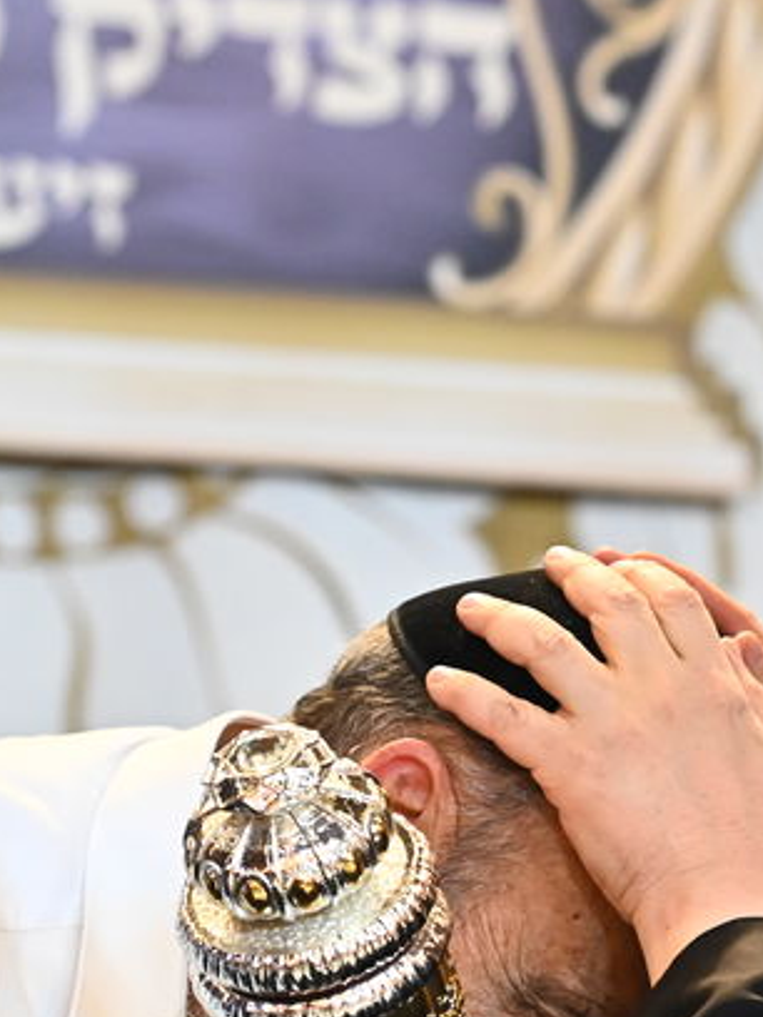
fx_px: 13078
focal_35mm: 445
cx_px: 895
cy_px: 674
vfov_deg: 4.5
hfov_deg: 3.3
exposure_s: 1/200
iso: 2500
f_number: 4
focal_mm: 135
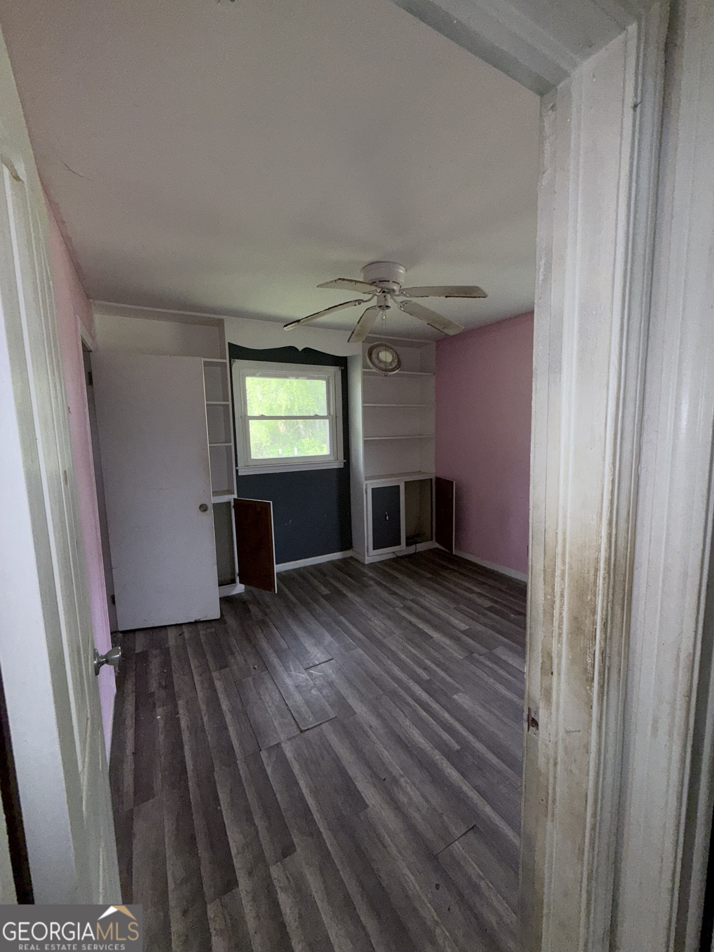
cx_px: 357
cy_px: 476
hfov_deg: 85.7
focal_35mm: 14
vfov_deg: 102.1
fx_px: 385
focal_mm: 2.22
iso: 50
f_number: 2.2
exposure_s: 1/122
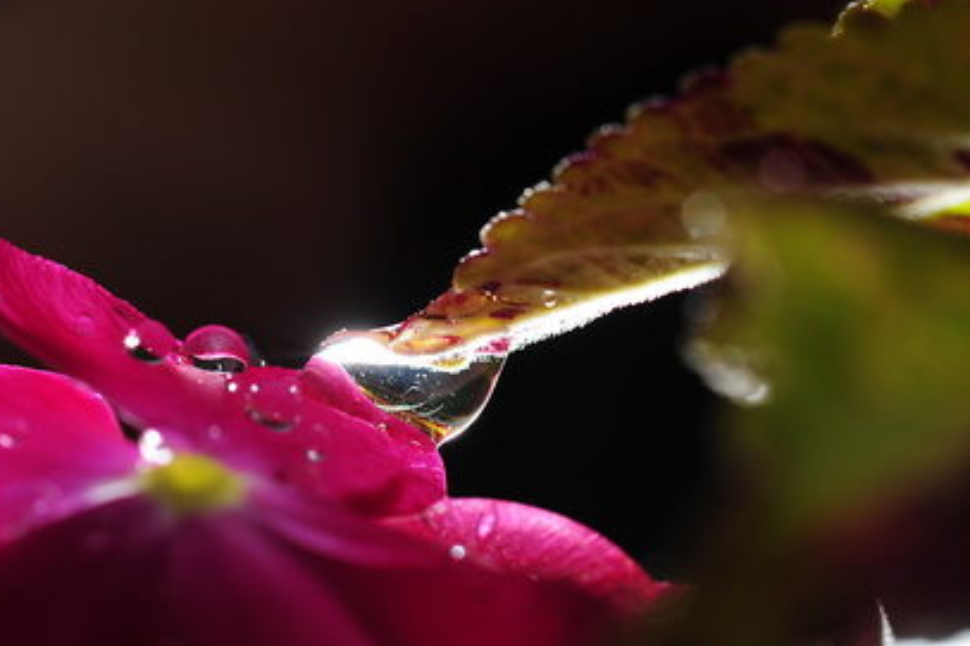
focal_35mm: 177
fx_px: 4767
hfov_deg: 11.6
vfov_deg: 7.8
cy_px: 335
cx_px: 417
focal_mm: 120
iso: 400
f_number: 18
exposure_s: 1/250
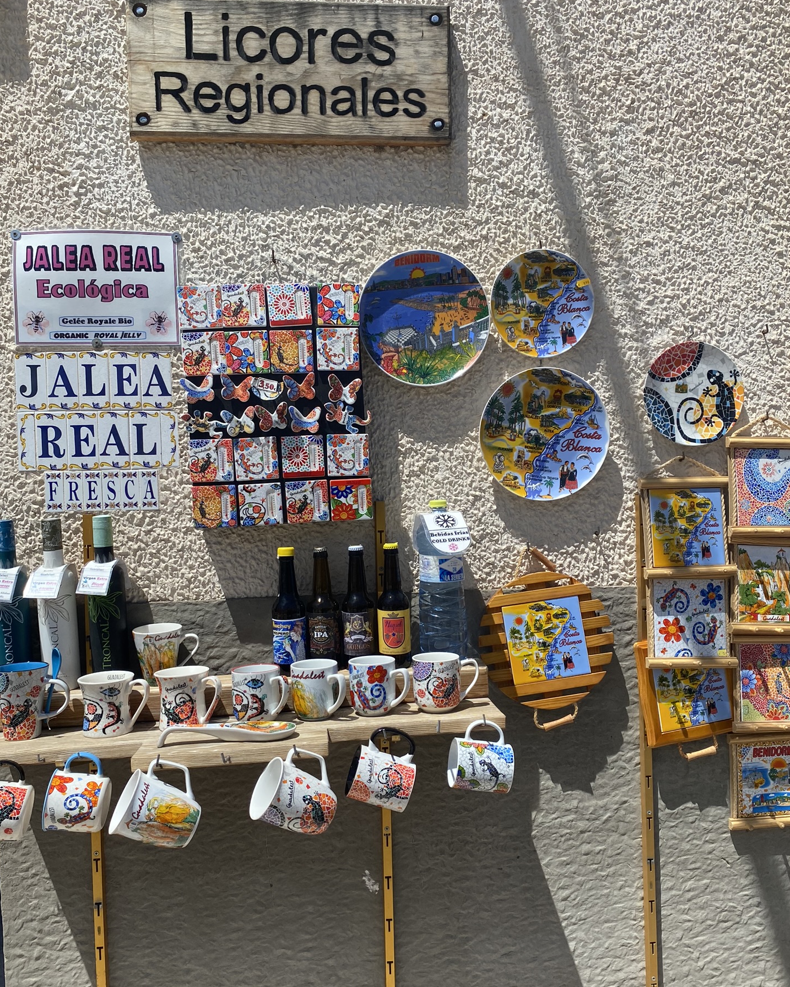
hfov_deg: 50.0
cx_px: 402
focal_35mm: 29
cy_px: 512
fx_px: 847
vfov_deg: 60.4
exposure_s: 1/3731
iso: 32
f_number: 1.8
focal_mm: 4.25
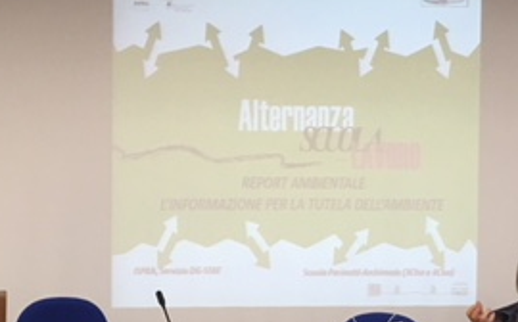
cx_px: 311
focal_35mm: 73
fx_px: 1029
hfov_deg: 28.2
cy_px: 286
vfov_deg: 17.5
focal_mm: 4.15
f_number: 2.2
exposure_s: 1/17
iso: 50
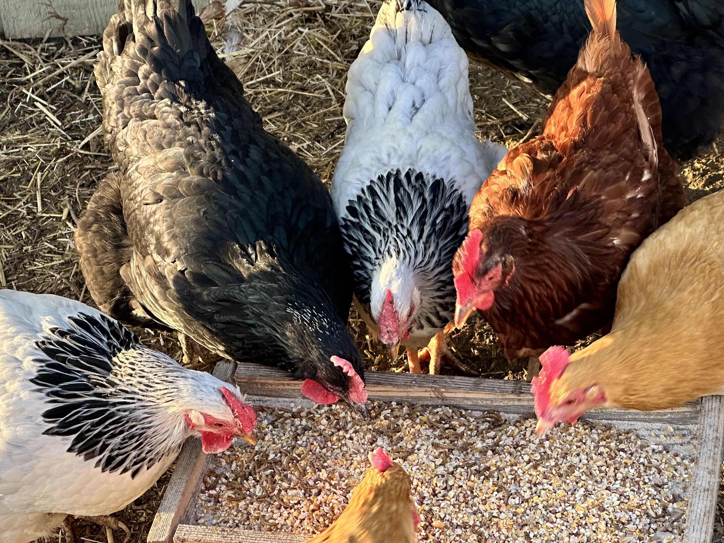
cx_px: 393
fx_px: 2154
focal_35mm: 103
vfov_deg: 14.3
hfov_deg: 19.1
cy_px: 359
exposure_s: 1/99
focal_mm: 9
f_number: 2.8
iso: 50
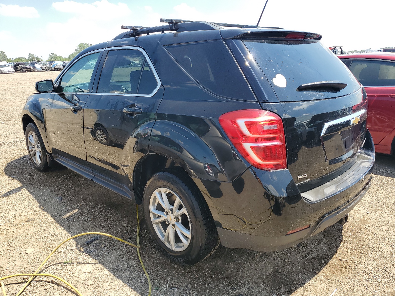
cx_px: 198
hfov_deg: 67.3
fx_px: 297
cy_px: 148
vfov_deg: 53.1
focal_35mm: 26
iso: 50
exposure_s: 1/1250
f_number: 1.5
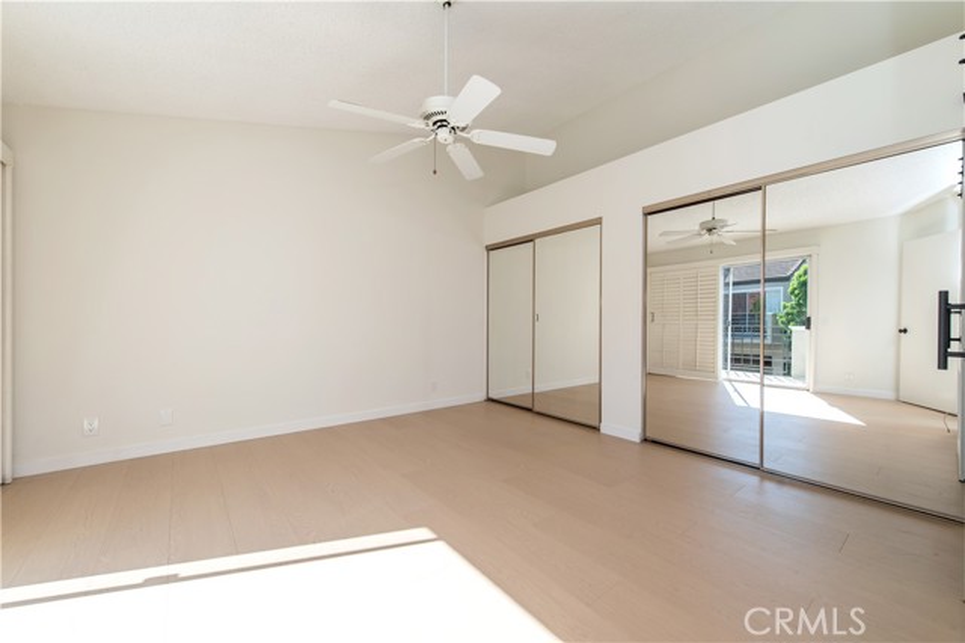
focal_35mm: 14
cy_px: 322
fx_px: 375
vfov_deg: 81.1
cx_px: 482
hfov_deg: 104.3
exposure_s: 1/125
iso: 100
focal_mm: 14
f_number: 6.3
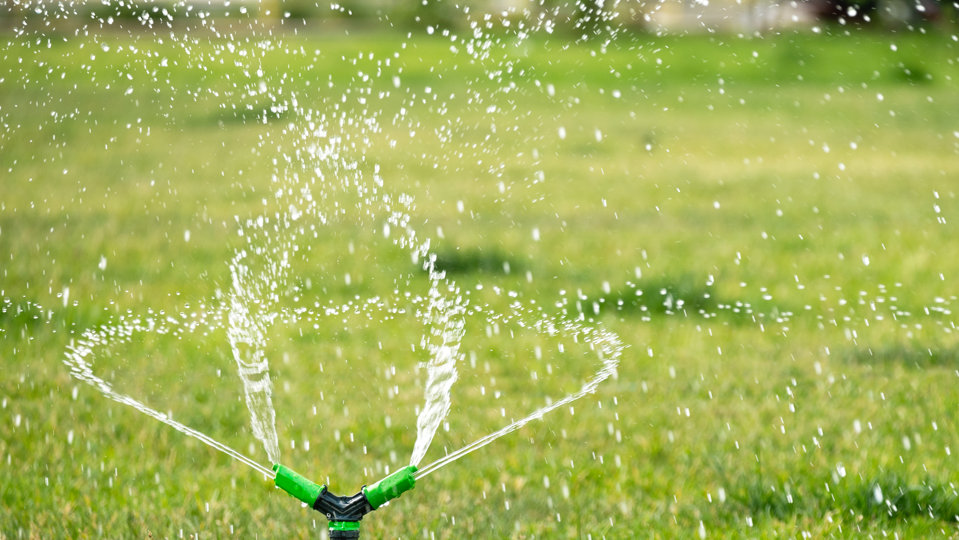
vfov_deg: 3.9
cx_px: 584
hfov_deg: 7.0
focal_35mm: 309
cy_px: 385
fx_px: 7849
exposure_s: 1/500
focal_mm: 155
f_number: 5.3
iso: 160
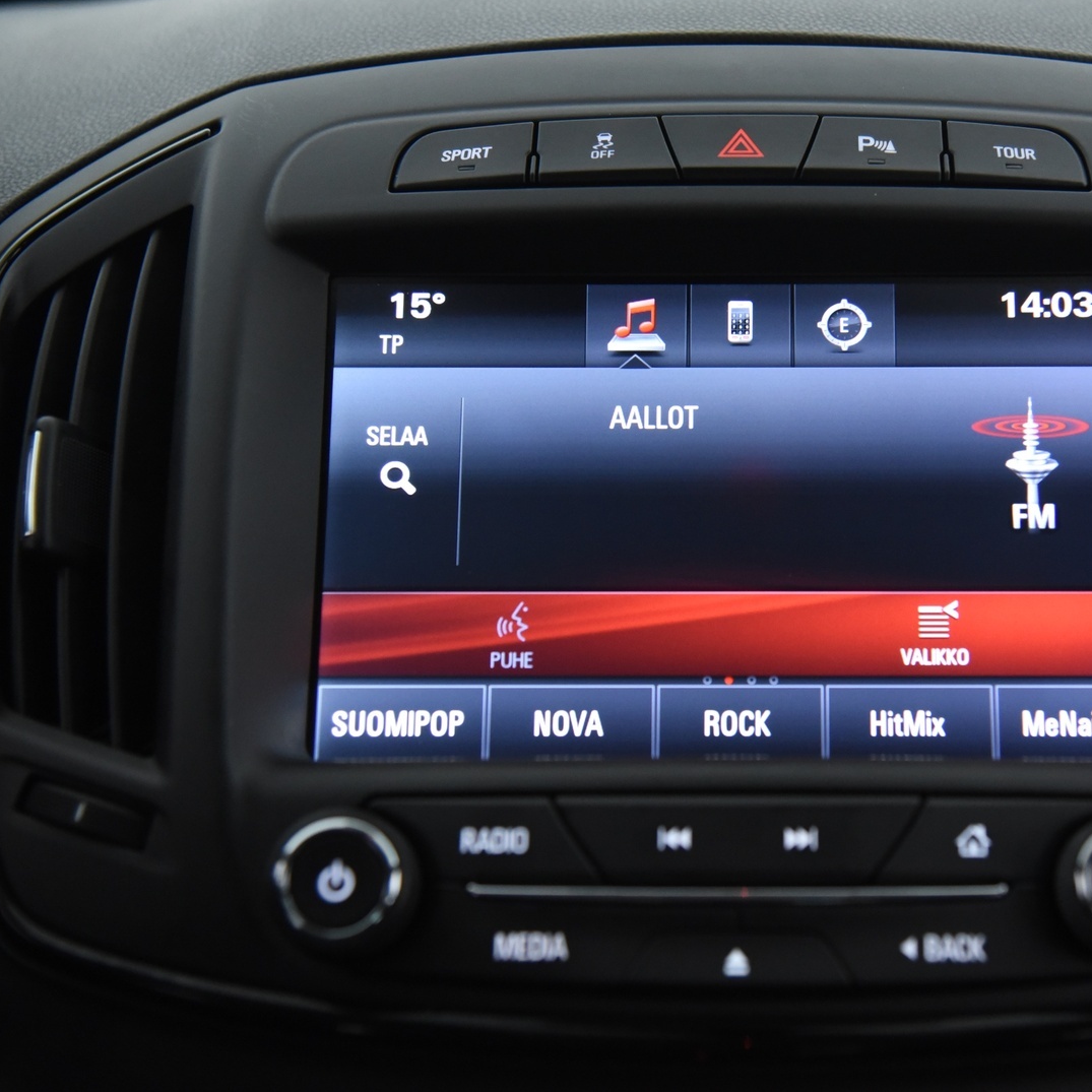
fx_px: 2284
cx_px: 741
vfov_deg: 26.9
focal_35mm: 64
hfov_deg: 26.7
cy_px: 545
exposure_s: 1/50
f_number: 4
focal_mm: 50
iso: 4000
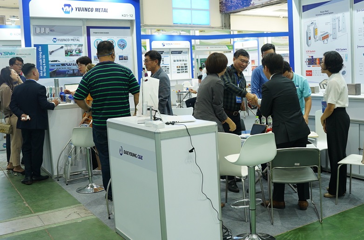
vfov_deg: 48.3
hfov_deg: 68.3
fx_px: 268
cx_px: 182
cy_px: 120
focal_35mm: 27
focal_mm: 26.6
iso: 800
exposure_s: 1/125
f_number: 3.2
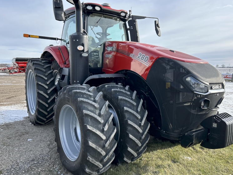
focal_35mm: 28
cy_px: 88
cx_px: 120
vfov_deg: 49.7
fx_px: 188
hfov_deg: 63.4
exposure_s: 1/1724
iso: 50
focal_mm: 5.7
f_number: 1.5
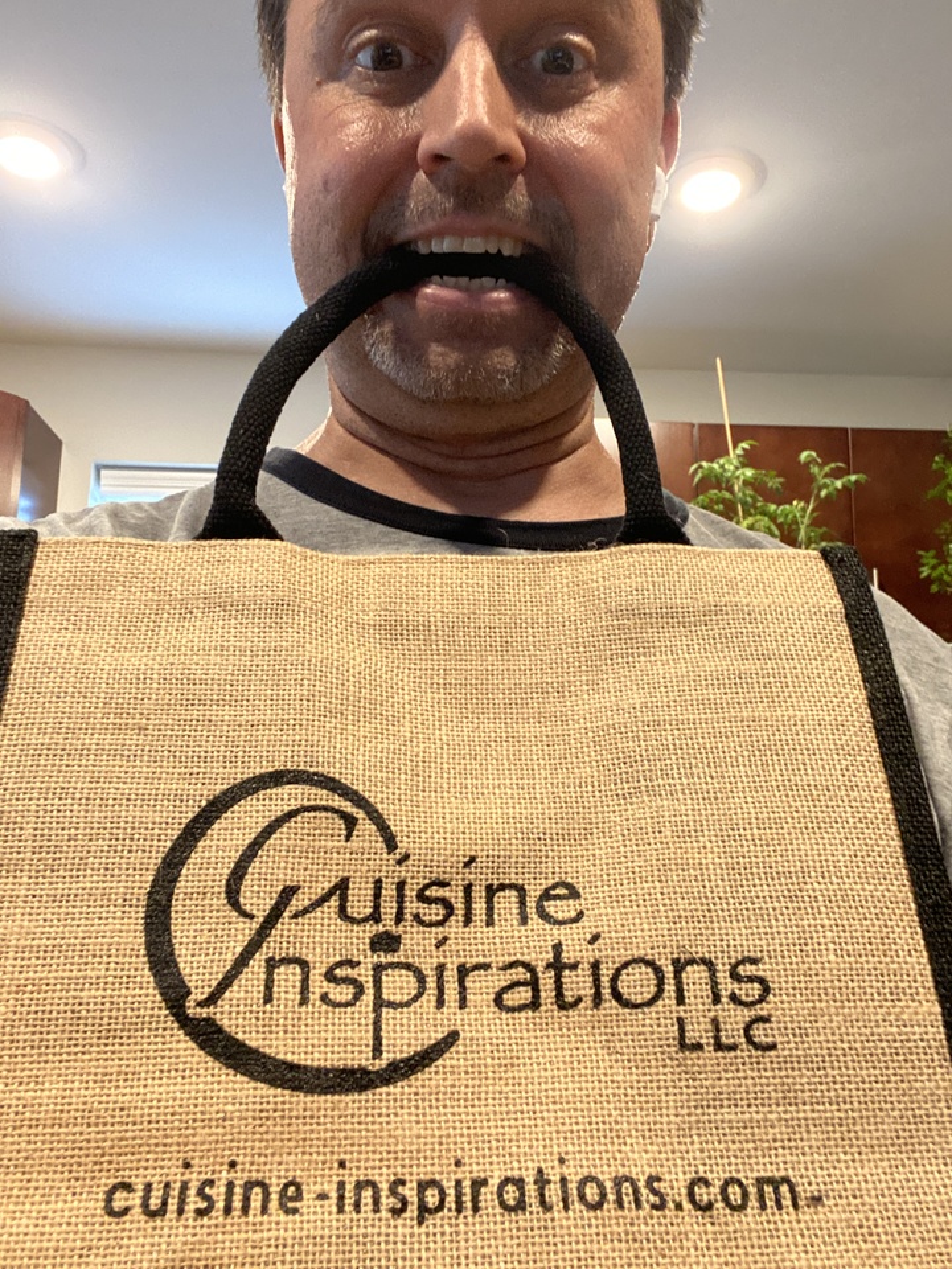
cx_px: 476
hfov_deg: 46.8
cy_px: 634
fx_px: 1100
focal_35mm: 30
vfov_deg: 60.0
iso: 320
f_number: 2.2
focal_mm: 2.71
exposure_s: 1/30
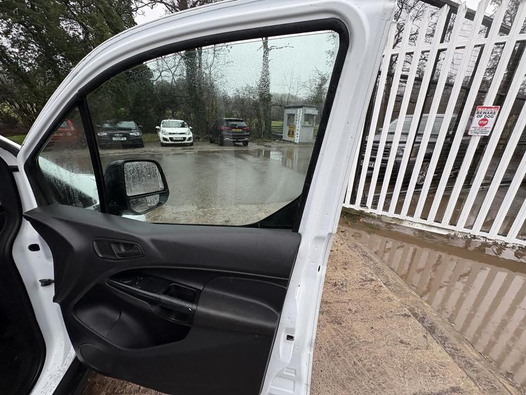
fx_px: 213
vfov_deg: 85.7
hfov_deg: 102.1
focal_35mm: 14
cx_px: 263
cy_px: 198
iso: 64
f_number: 2.2
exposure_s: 1/99
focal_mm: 2.22
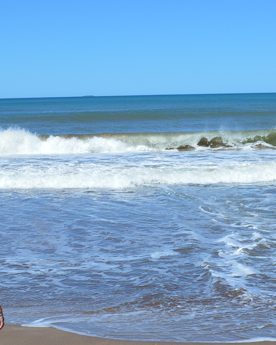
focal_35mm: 72
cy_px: 246
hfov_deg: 21.2
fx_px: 735
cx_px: 167
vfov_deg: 26.2
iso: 320
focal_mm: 18
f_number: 11
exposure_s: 1/500
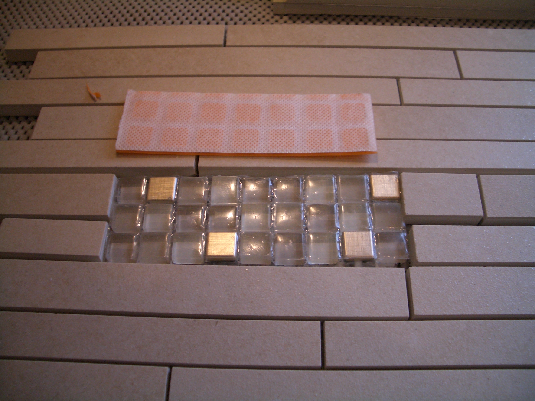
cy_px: 200
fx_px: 541
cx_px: 268
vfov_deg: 40.7
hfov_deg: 52.6
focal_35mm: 35
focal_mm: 5.8
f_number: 2.6
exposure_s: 1/60
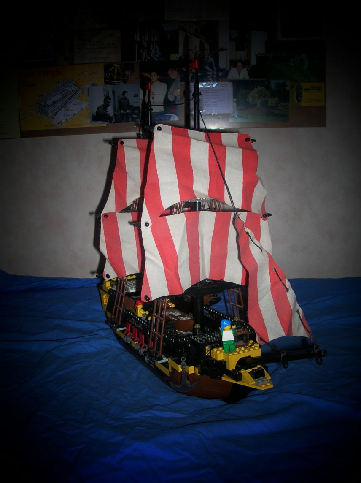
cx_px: 180
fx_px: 487
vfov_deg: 52.7
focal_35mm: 35
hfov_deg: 40.6
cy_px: 242
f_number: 2.8
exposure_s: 1/60.1
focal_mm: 5.8
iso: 50
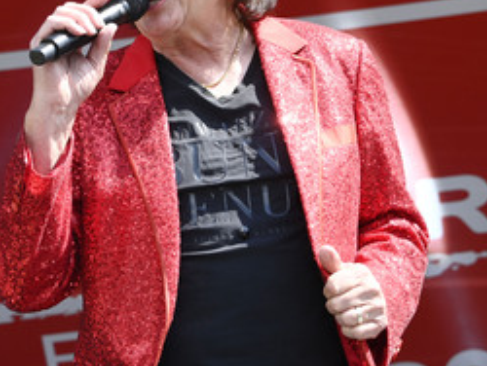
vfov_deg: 10.4
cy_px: 97
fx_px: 2000
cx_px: 215
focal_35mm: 142
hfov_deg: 13.9
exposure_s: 1/320
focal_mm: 82
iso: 320
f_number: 6.3
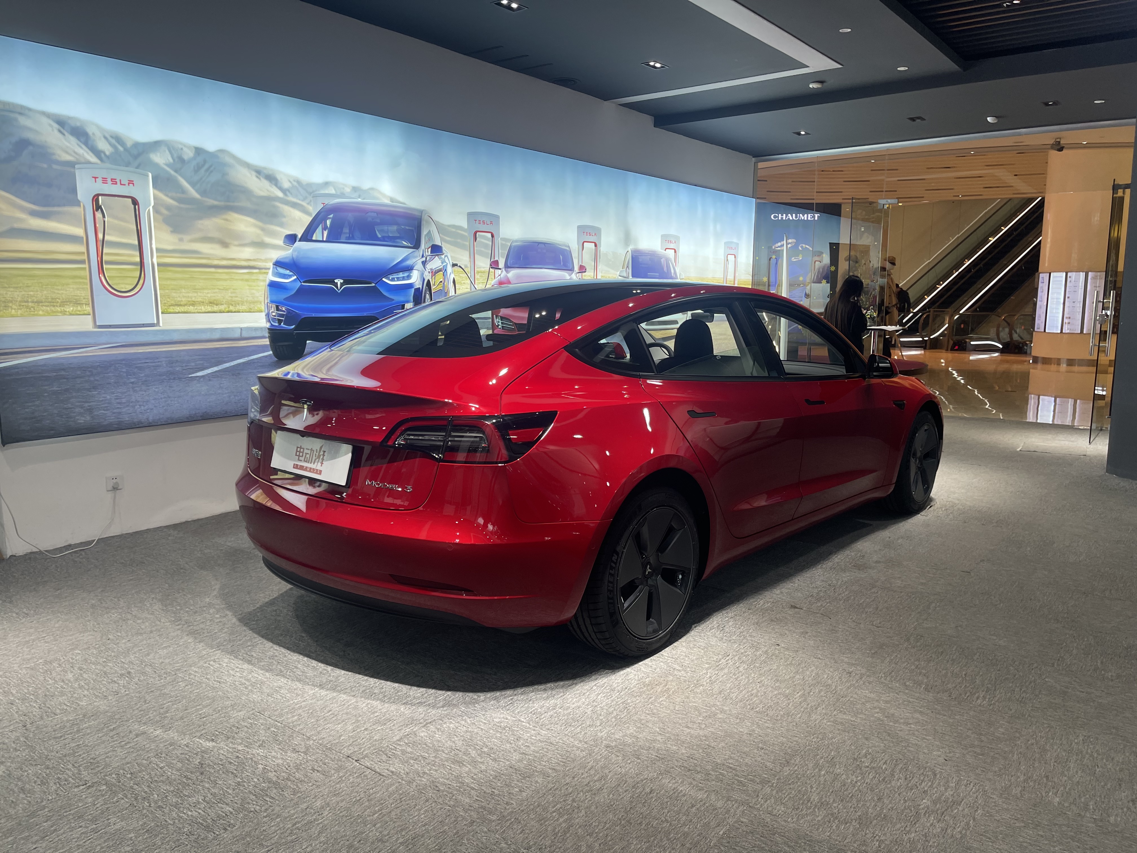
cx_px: 568
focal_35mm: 26
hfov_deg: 67.3
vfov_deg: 53.1
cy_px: 426
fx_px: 854
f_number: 1.6
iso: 50
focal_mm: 5.1
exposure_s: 1/100
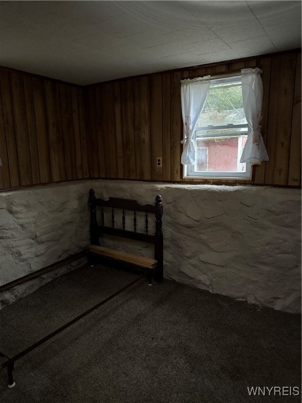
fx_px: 279
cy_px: 202
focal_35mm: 24
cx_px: 151
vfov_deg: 71.6
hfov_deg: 56.8
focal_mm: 6.76
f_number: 1.78
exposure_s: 1/29
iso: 1600
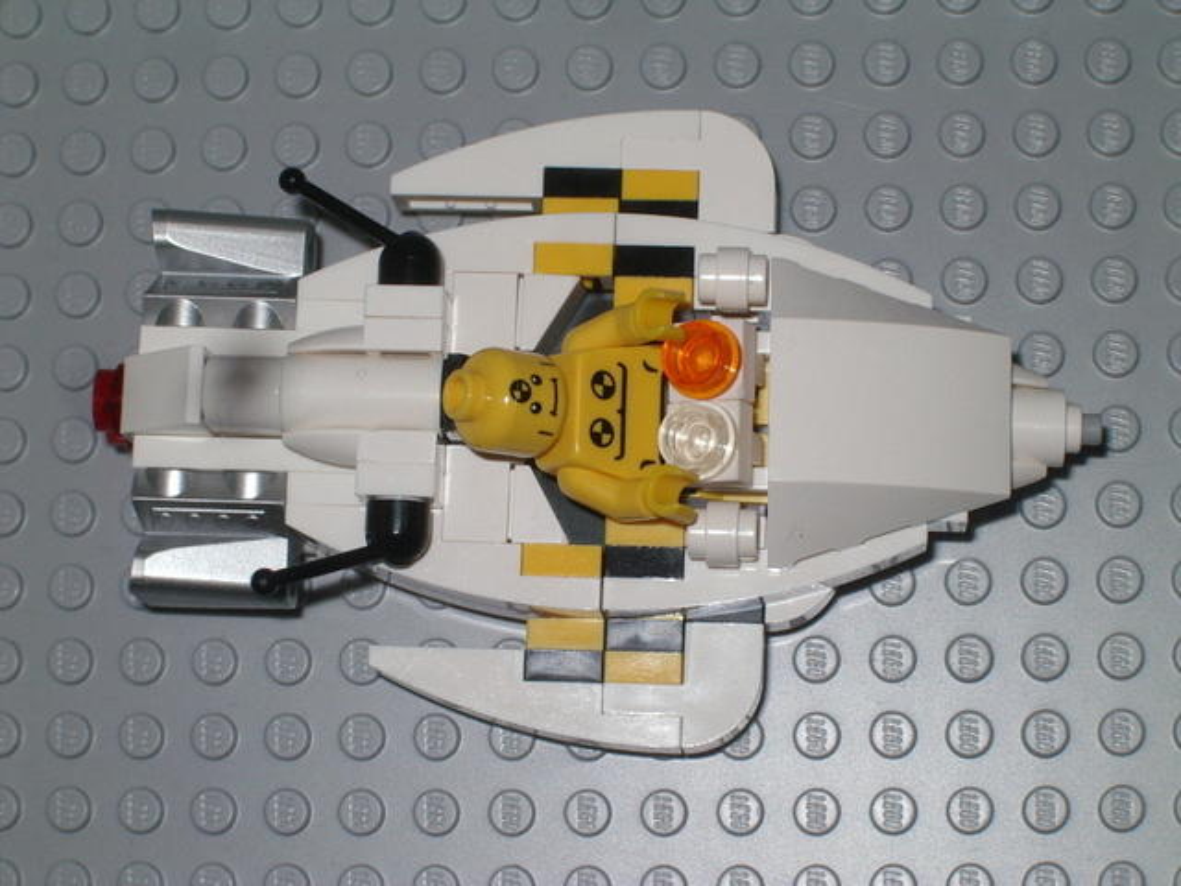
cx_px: 590
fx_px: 3889
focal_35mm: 114
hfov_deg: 17.3
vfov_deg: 13.0
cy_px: 443
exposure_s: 1/125
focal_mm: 17.4
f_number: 9
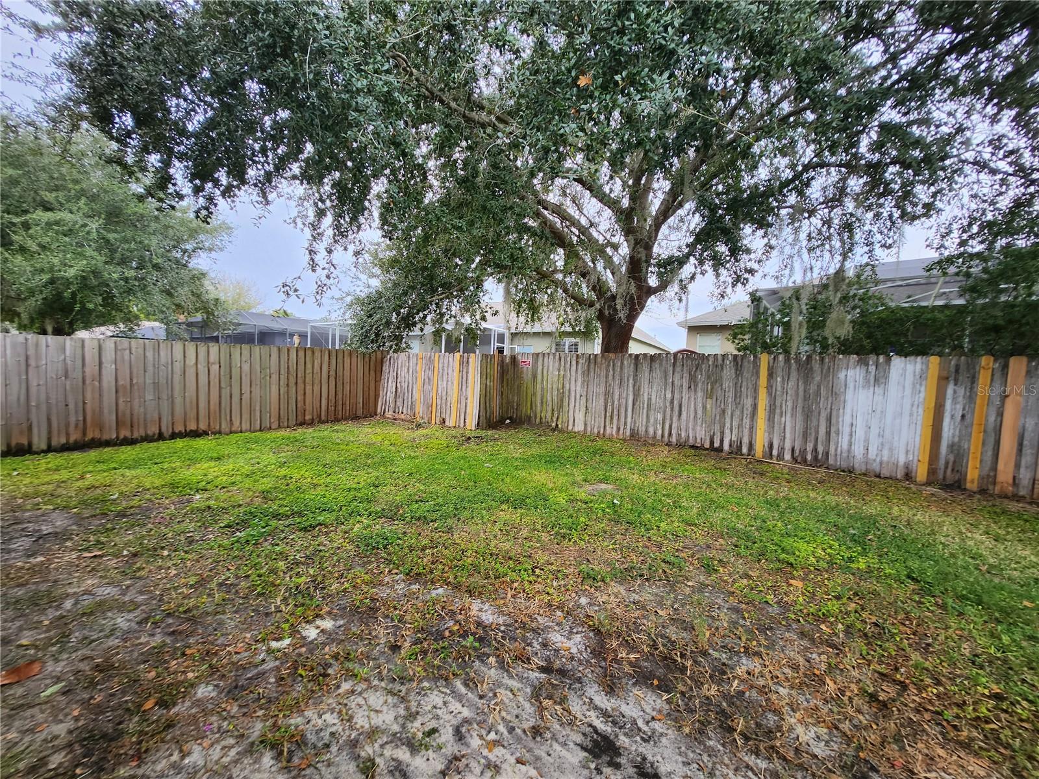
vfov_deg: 89.9
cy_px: 390
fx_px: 390
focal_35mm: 13
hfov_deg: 106.2
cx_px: 520
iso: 50
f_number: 2.2
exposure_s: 1/60
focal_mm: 1.74
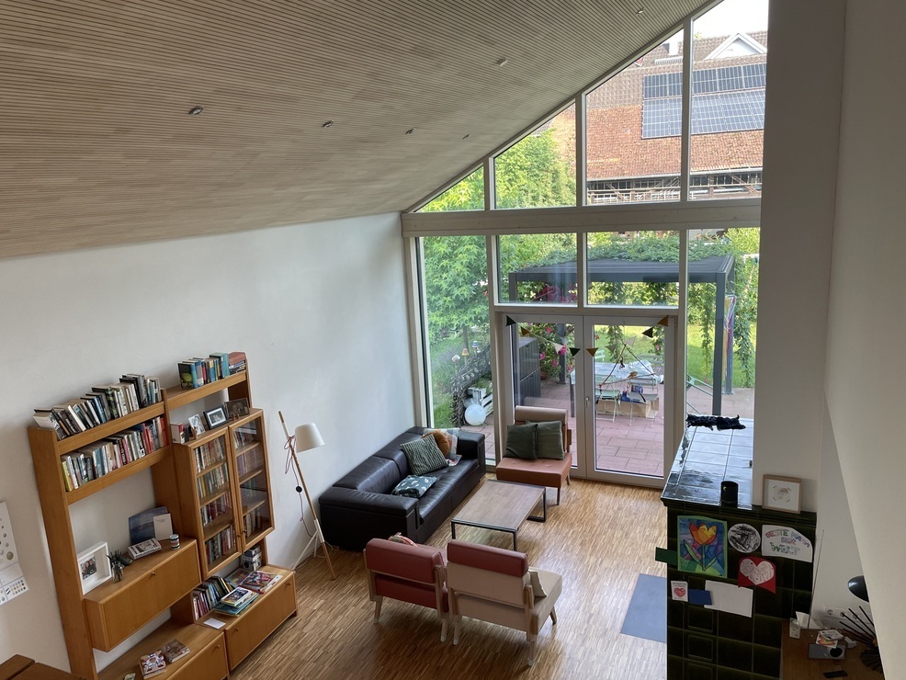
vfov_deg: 51.4
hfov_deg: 65.3
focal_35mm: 27
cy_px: 333
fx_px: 707
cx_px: 448
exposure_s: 1/121
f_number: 1.6
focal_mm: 4.2
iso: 50
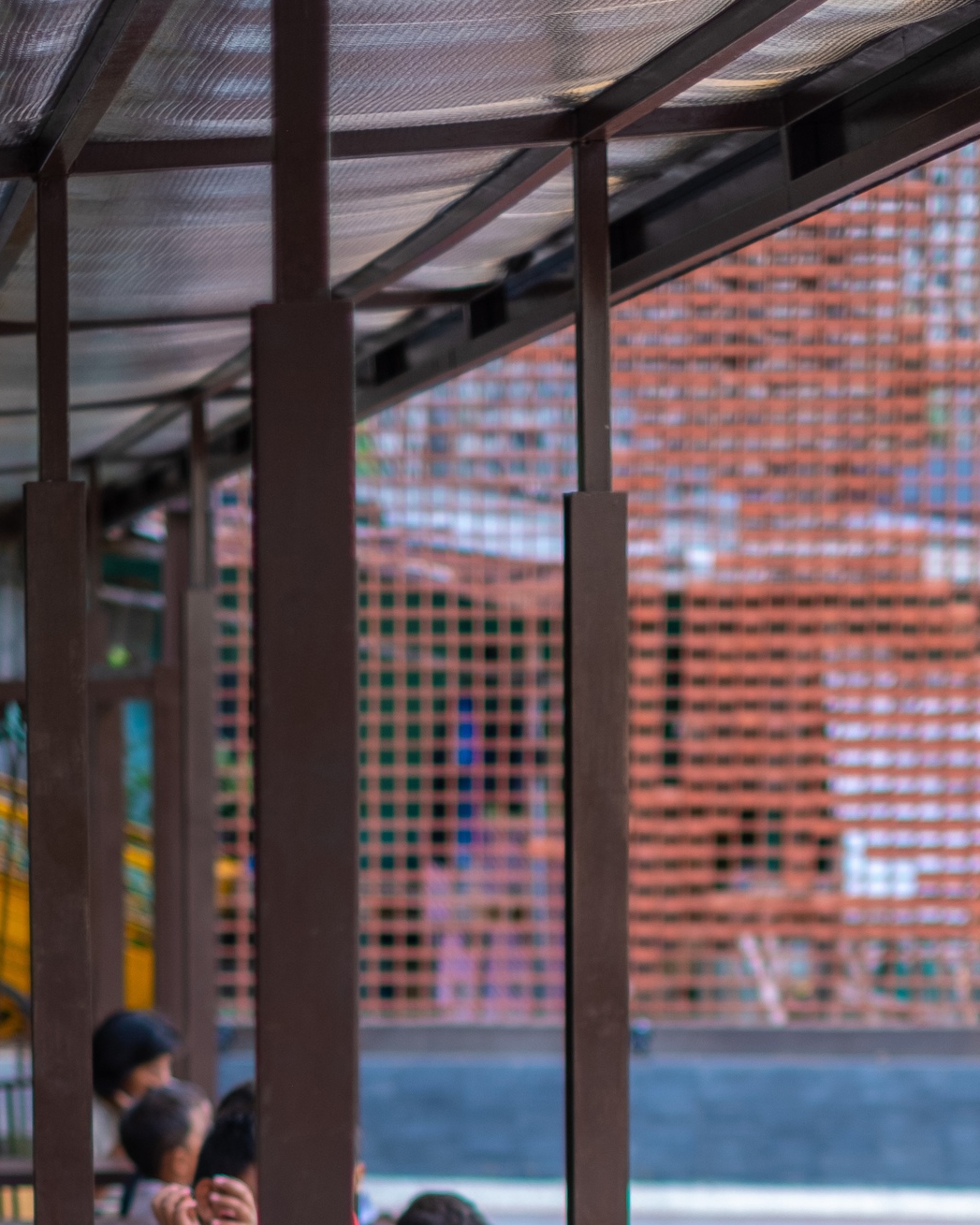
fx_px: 4134
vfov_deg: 16.5
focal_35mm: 114
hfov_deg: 13.5
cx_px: 624
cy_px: 1263
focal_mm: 35
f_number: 1.4
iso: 100
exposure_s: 1/320
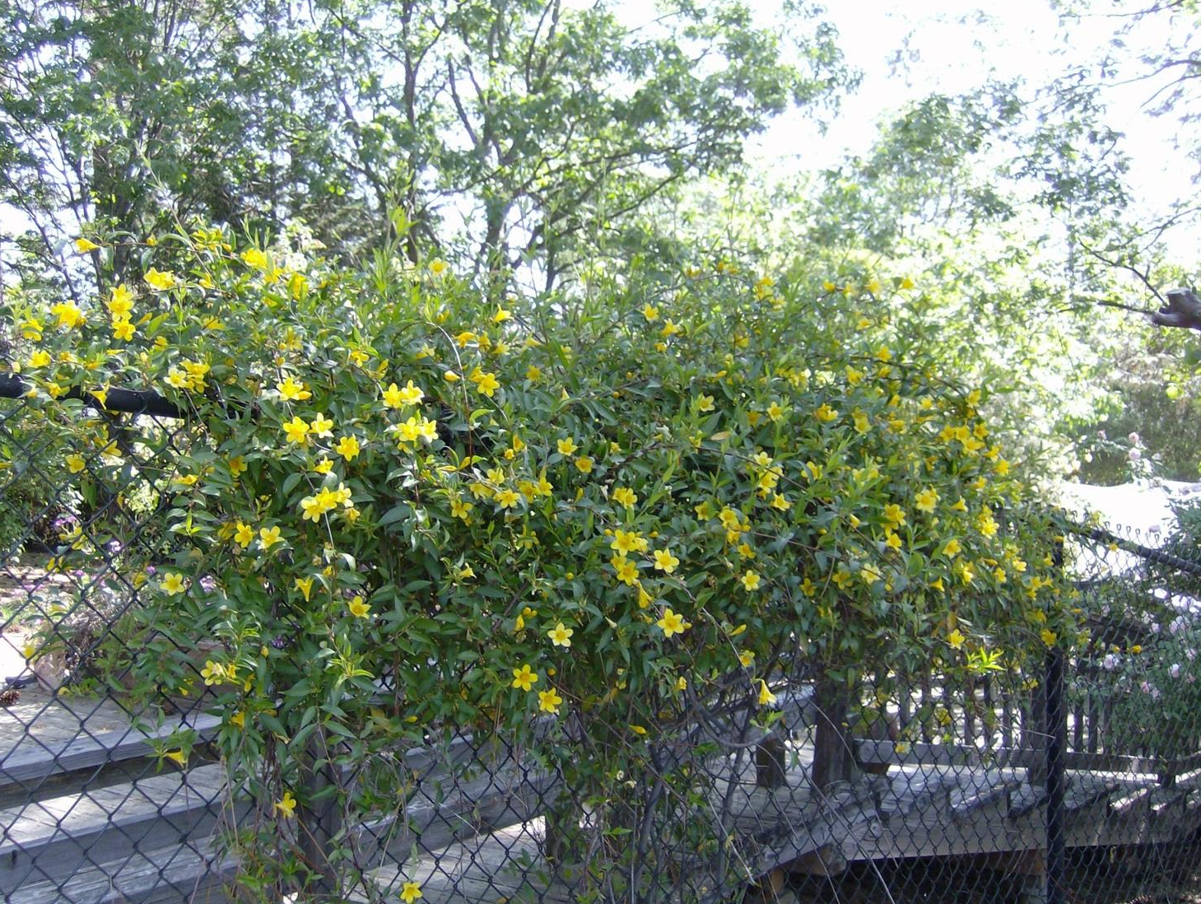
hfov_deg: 50.1
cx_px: 586
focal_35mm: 37
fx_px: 1285
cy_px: 460
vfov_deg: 38.7
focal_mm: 6
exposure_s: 1/130
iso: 100
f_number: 2.8
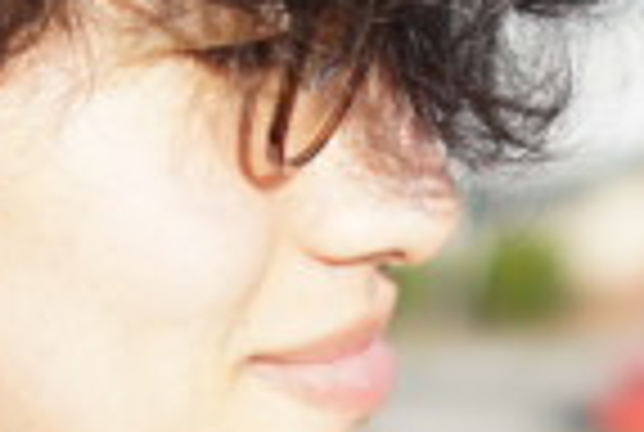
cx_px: 585
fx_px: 4482
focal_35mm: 250
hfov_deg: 8.2
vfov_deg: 5.5
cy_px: 488
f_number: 2
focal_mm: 35
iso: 100
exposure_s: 1/2000
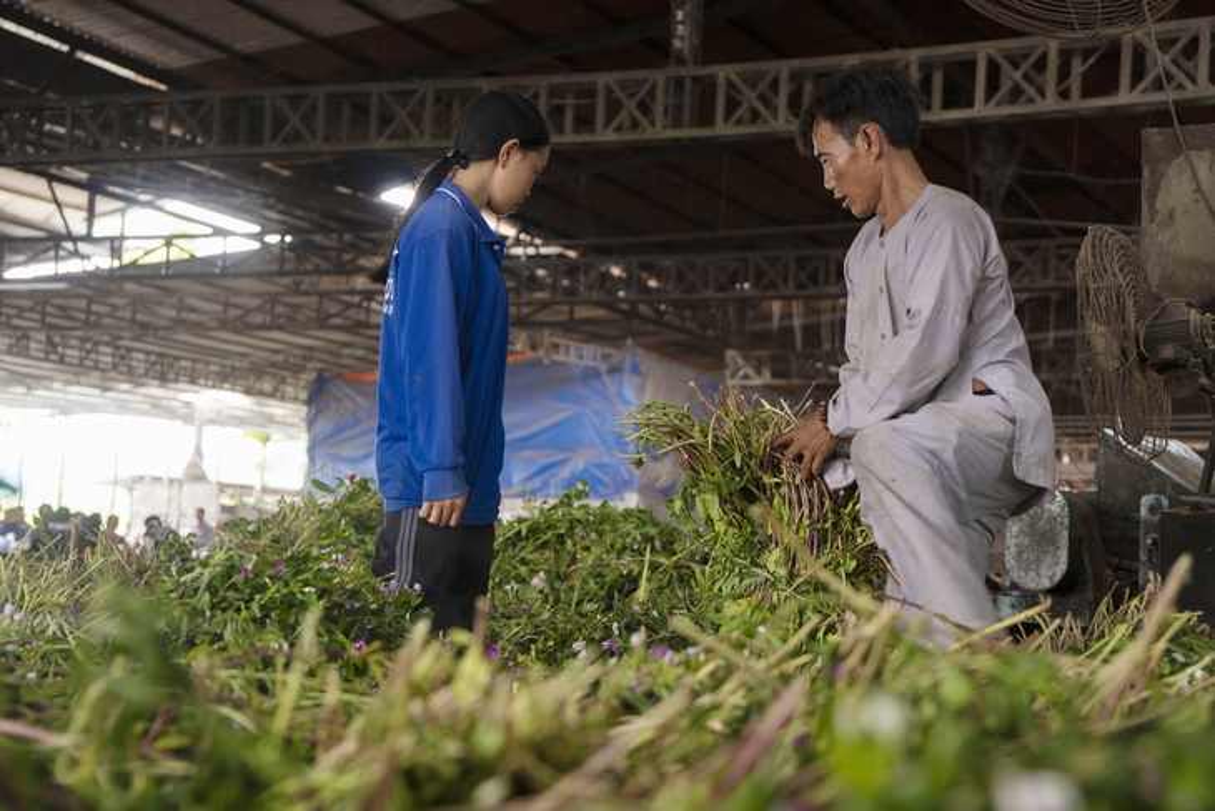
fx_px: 2177
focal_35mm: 64
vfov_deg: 21.1
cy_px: 406
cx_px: 608
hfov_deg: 31.2
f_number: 2.8
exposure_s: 1/200
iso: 1250
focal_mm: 43
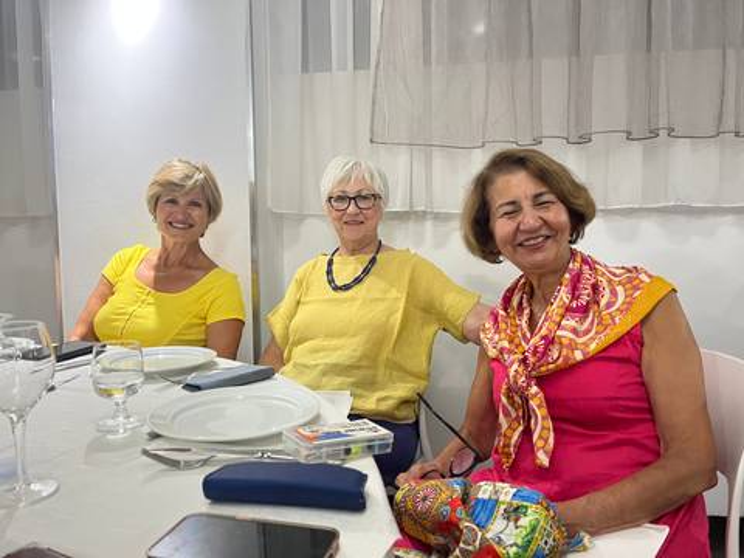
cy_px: 279
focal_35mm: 26
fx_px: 559
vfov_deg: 53.1
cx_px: 372
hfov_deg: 67.3
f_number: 1.6
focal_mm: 5.1
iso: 250
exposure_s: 1/50
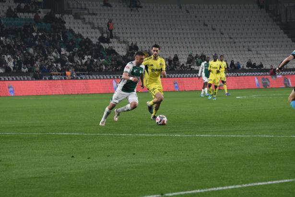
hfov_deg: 11.0
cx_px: 148
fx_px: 1536
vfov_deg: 7.3
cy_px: 98
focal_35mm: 188
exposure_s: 1/800
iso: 3200
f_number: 5.6
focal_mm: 125
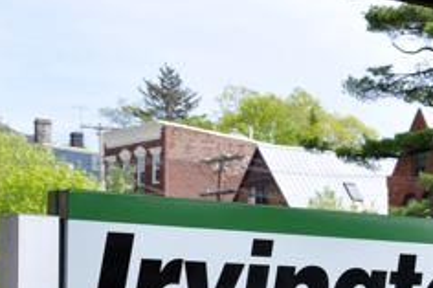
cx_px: 512
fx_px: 1562
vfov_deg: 10.4
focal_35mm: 130
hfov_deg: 15.2
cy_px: 291
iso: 220
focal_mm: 32
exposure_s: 1/250
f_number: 10
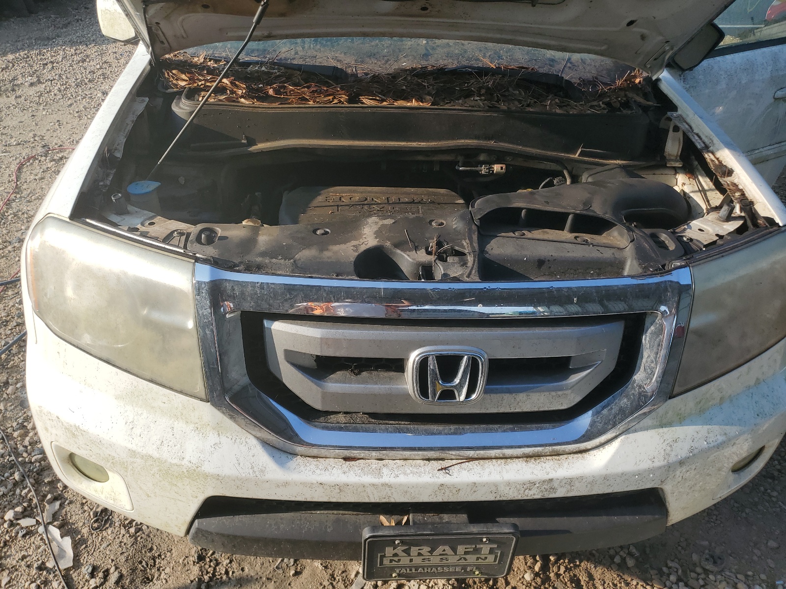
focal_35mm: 26
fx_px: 590
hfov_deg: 67.3
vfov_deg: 53.1
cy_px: 294
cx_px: 393
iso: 50
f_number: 1.5
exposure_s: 1/1667
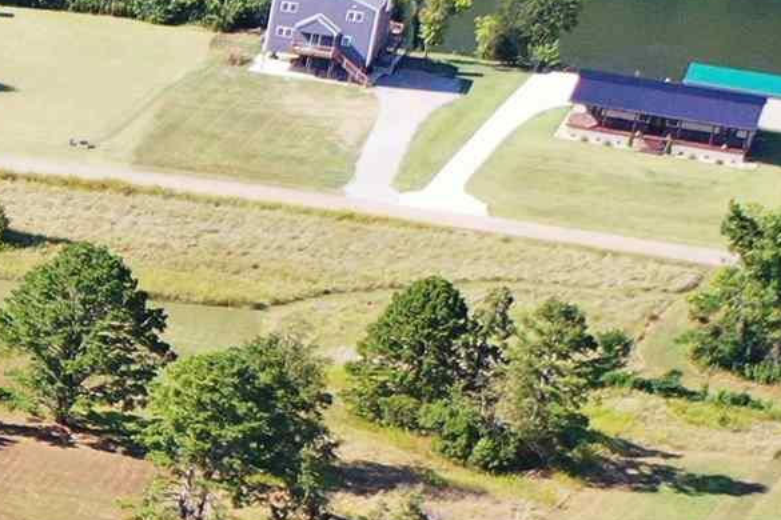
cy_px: 515
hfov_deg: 11.7
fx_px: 3189
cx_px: -1043
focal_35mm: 147
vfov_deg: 9.3
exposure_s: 1/640
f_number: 2.8
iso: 100
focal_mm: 10.26
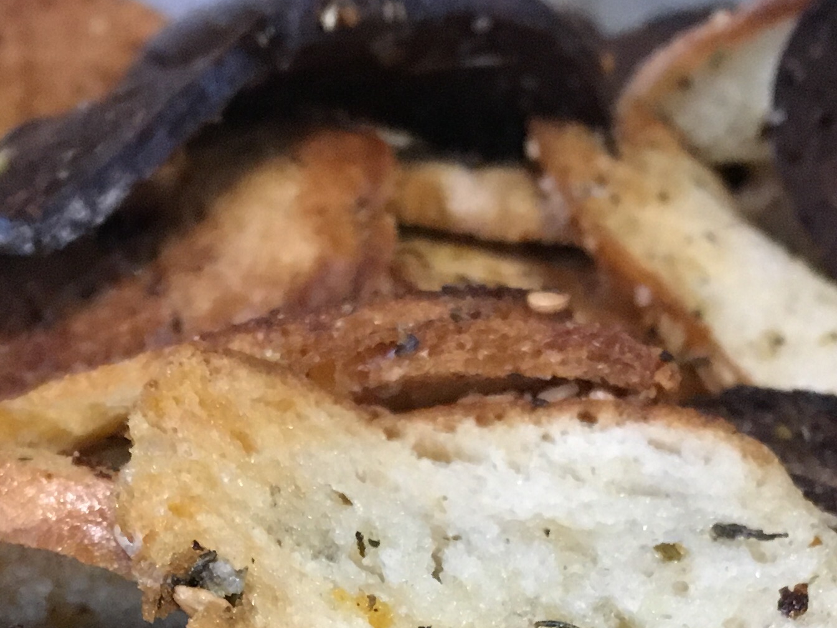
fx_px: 2104
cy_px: 898
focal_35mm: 87
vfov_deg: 15.8
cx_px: 349
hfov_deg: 22.5
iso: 200
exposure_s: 1/30
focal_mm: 4.15
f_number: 2.2
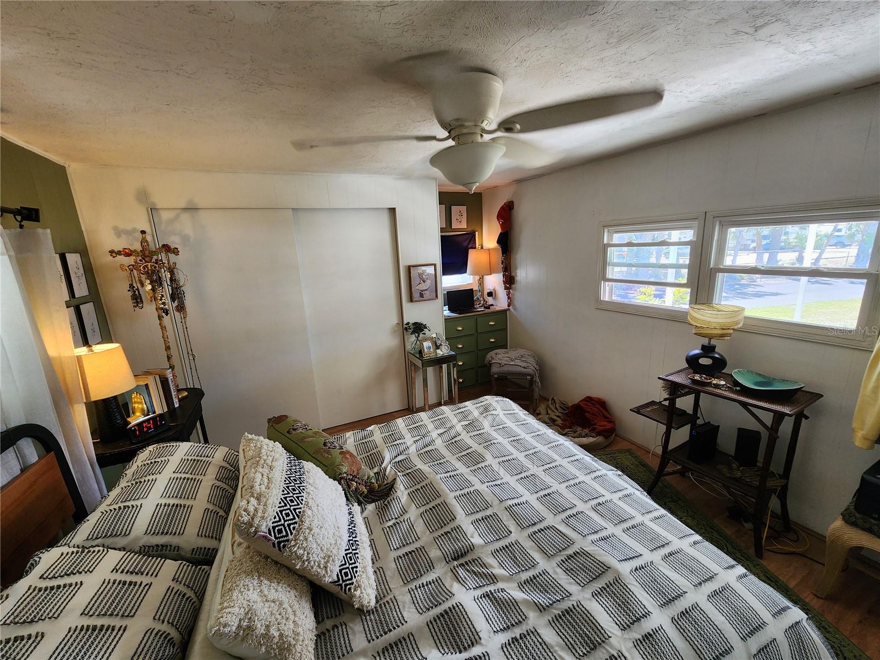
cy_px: 330
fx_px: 330
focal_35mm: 13
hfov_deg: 106.2
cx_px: 440
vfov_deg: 89.9
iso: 125
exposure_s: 1/60
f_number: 2.2
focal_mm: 2.2
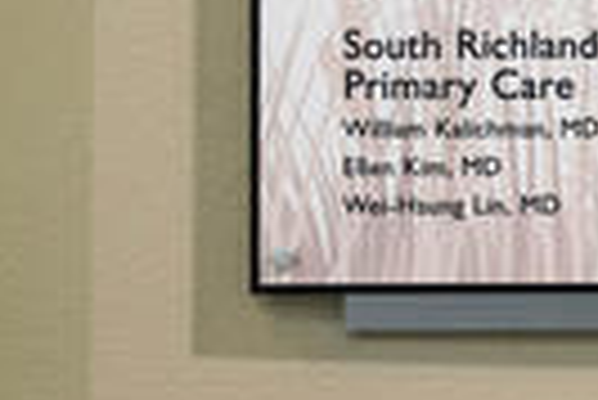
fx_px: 3026
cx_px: 731
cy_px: -443
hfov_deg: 11.1
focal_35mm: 182
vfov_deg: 7.2
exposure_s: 1/20
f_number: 7.1
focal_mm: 39
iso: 800
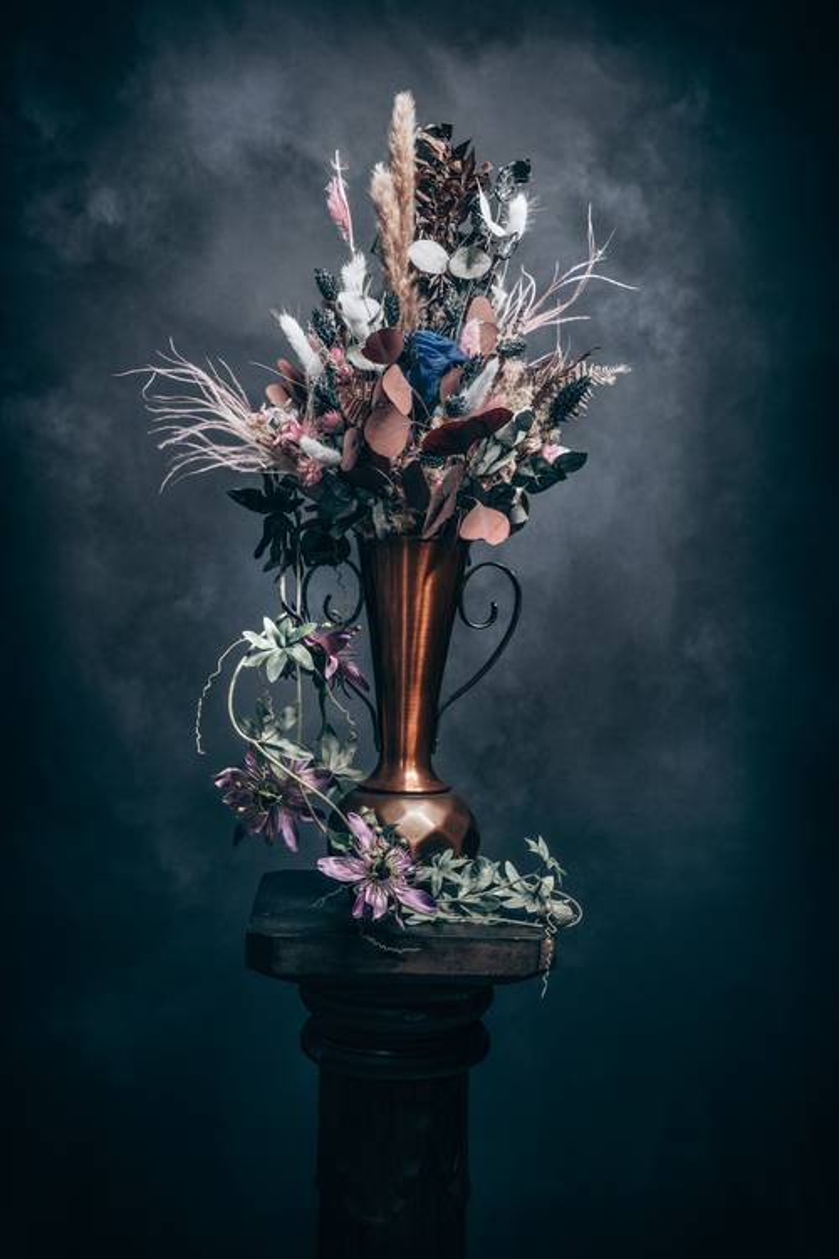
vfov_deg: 44.5
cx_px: 420
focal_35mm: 44
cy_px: 630
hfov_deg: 30.5
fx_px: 1538
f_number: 7.1
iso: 100
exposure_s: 1/4
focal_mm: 44
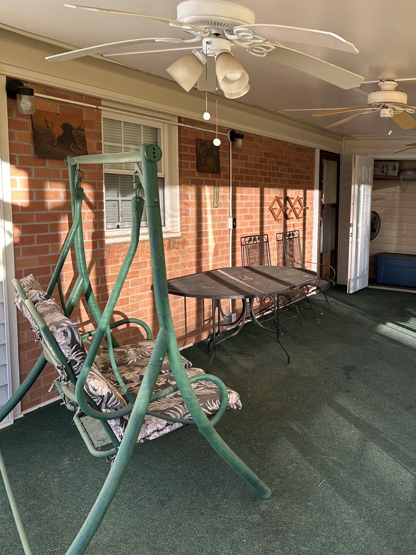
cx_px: 340
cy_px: 272
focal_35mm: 33
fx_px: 529
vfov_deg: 55.3
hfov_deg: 40.9
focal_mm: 6.86
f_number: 1.78
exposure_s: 1/121
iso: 64
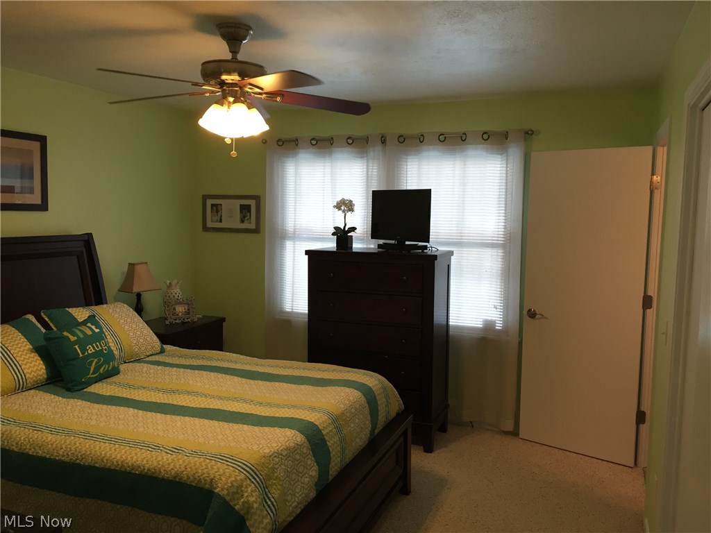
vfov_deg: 48.2
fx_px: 596
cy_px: 266
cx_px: 356
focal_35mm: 29
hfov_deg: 61.7
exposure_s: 1/30
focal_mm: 4.15
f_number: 2.2
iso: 32
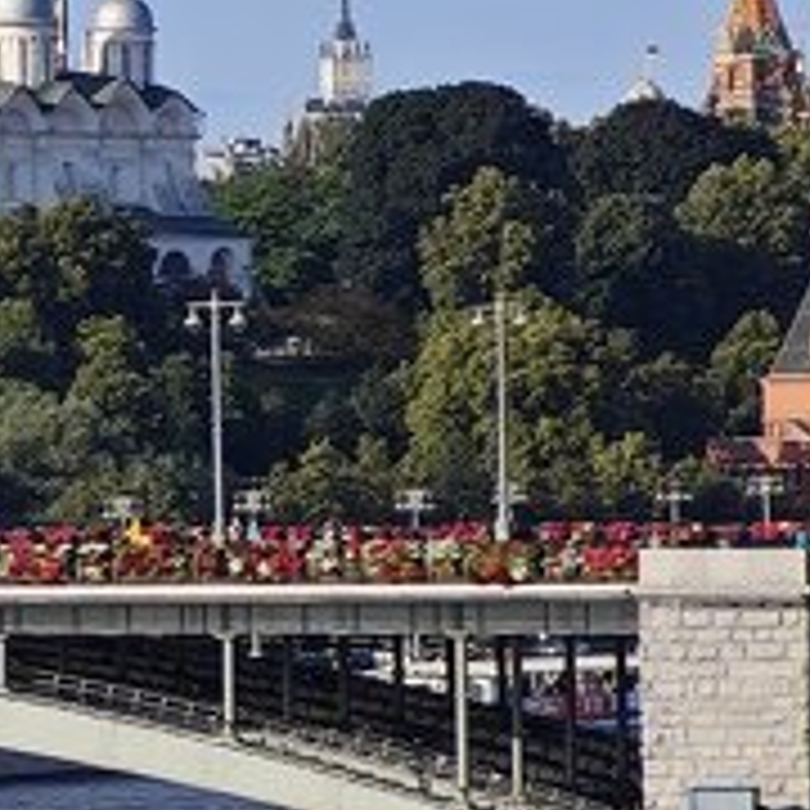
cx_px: -1395
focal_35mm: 441
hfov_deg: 3.9
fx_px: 11675
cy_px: 506
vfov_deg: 4.0
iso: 50
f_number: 1.8
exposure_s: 1/3111
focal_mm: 12.28
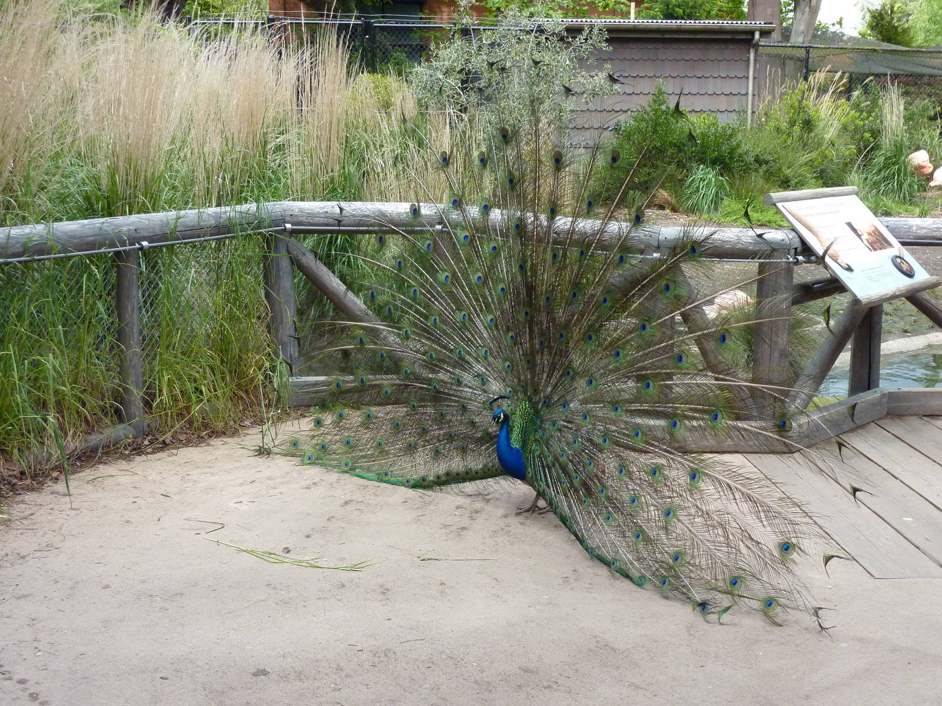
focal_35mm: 48
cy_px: 353
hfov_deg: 39.7
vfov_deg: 30.3
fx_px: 1306
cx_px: 471
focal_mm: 7.9
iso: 250
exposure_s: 1/500
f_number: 3.8
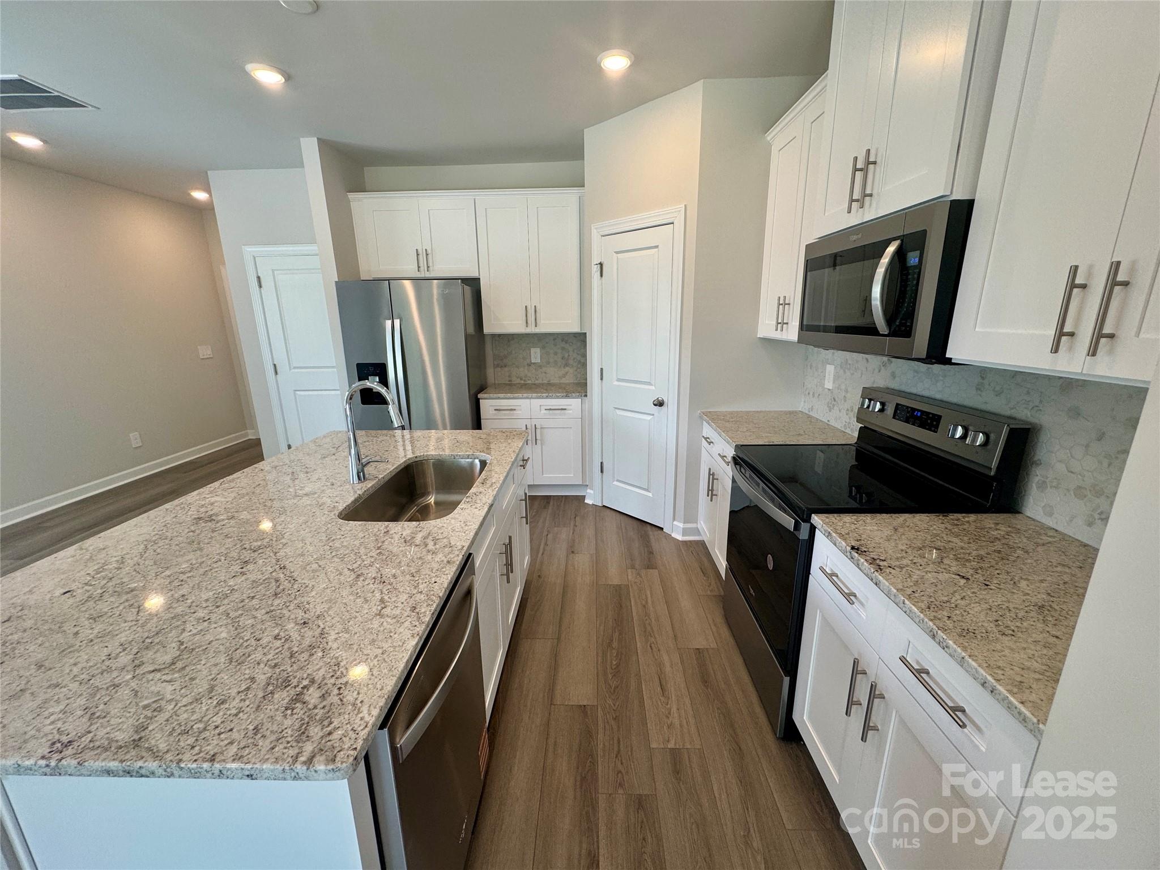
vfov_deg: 85.7
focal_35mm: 14
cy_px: 435
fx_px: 469
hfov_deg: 102.1
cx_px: 580
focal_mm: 2.22
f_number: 2.2
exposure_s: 1/120
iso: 125
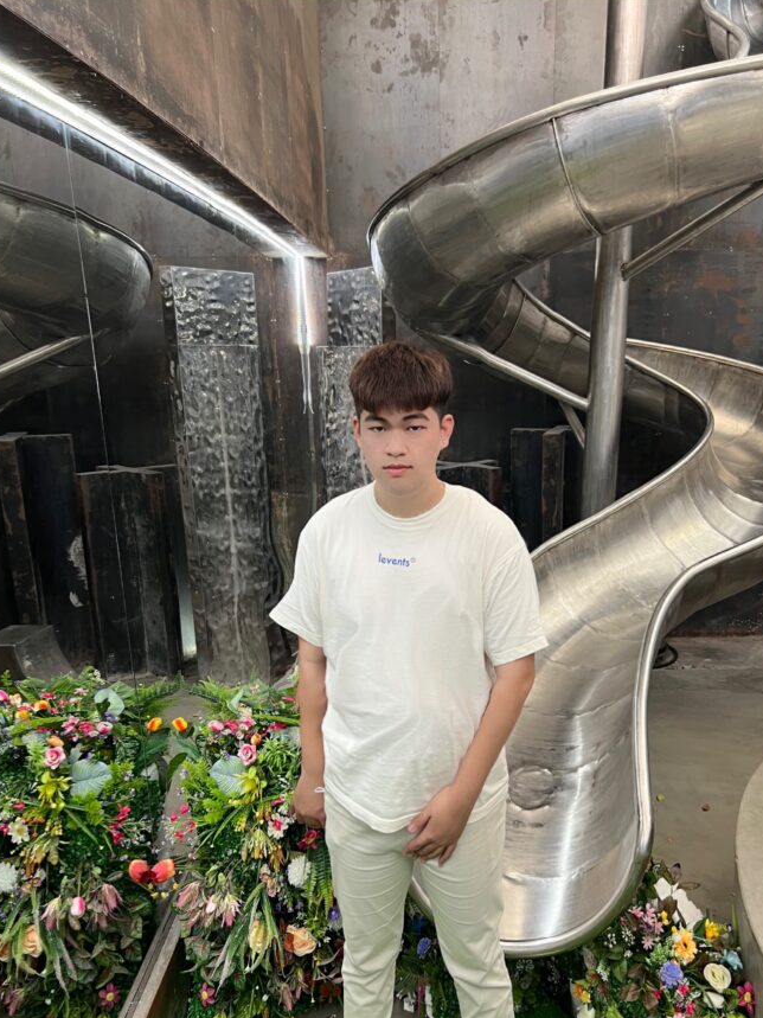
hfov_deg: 45.3
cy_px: 603
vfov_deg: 58.0
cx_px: 440
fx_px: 911
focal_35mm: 31
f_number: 1.5
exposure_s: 1/50
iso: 64
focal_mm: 5.7
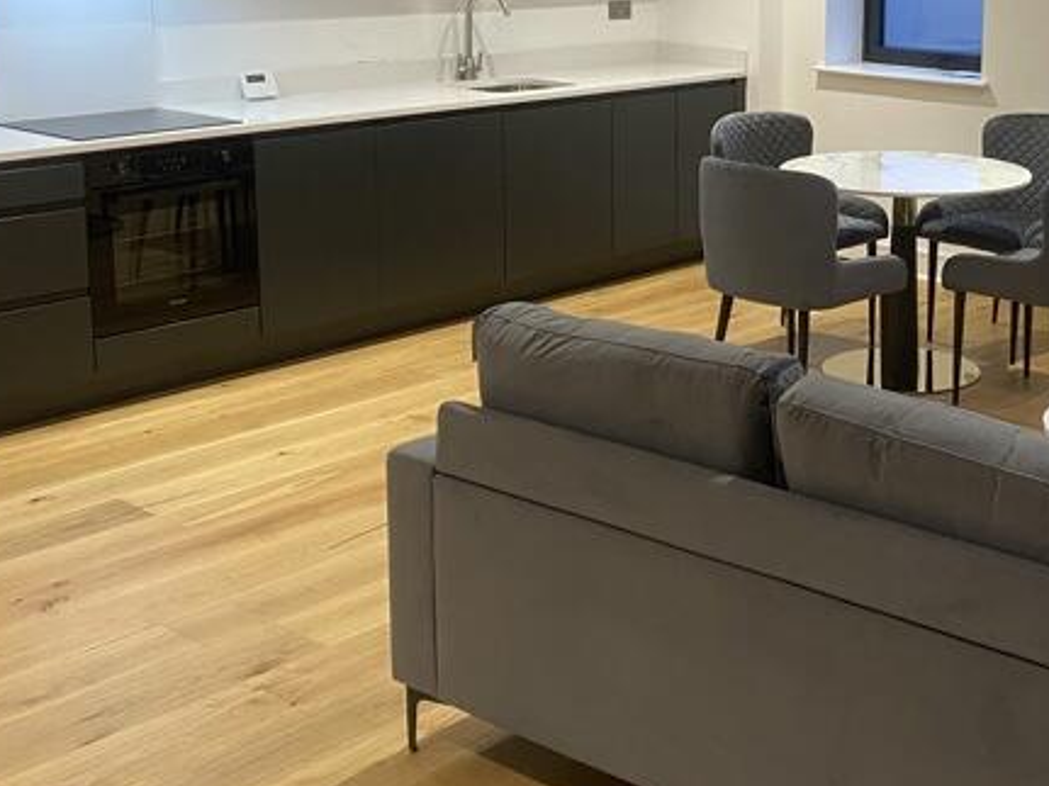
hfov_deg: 33.6
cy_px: 203
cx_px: 882
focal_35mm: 55
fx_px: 1666
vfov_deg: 26.2
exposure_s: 1/50
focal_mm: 4.25
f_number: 1.8
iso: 200
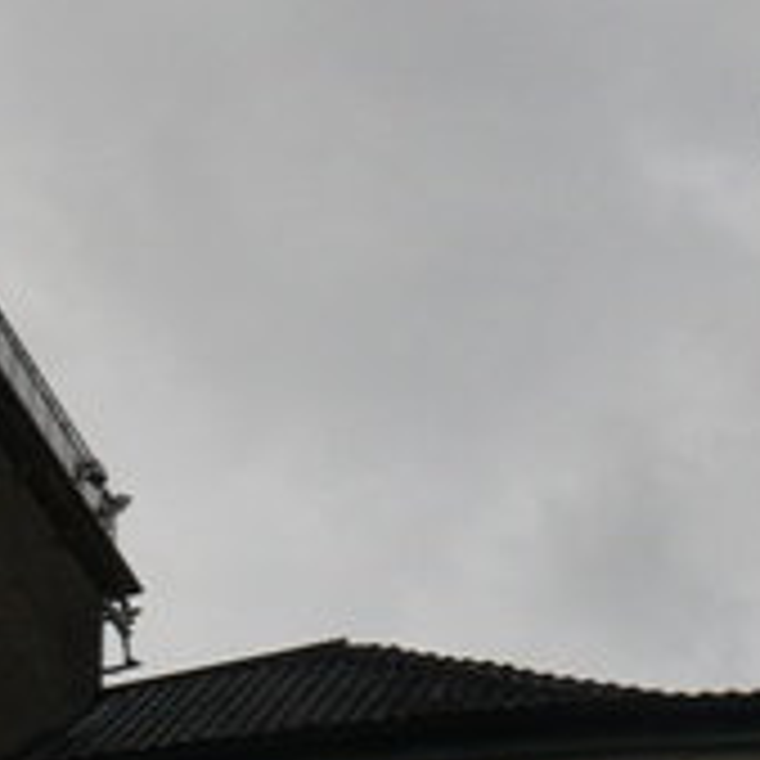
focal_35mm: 145
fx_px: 3602
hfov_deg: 12.0
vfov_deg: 12.0
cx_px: 661
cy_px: 216
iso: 80
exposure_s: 1/100
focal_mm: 7.4
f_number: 5
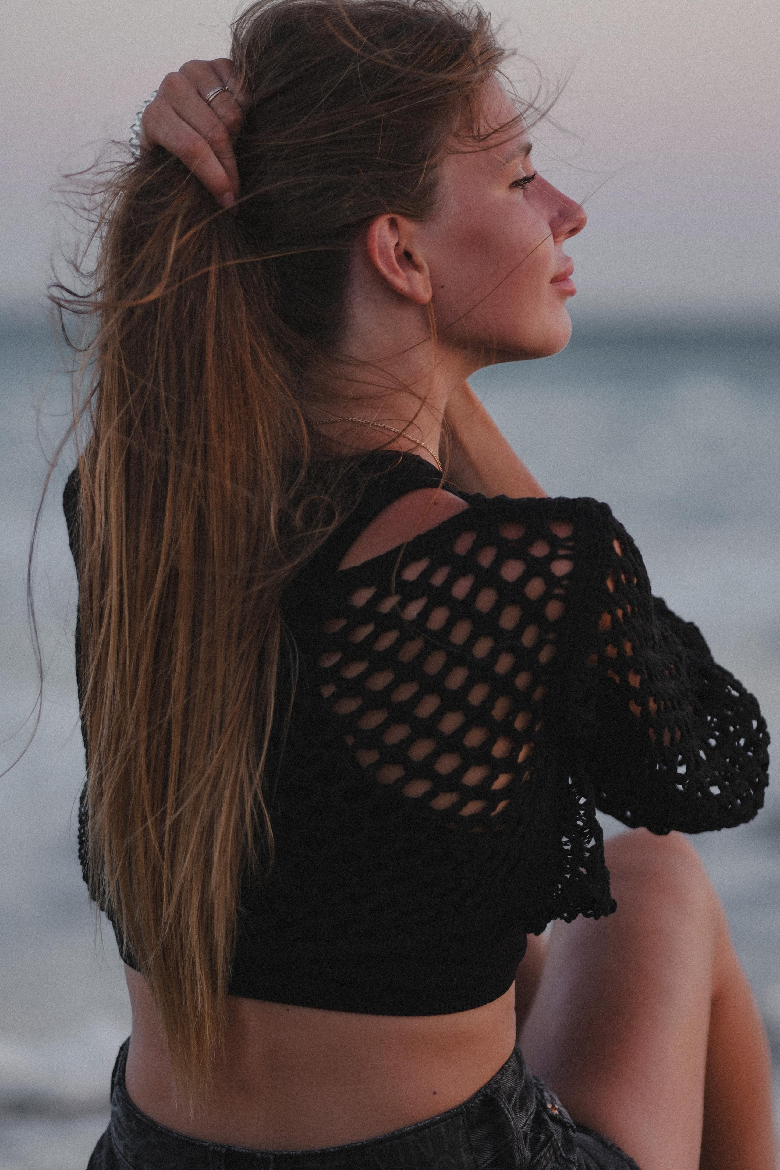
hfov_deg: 10.2
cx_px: 390
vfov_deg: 15.2
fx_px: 4387
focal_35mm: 135
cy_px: 585
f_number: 2
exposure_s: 1/400
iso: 200
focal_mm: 90
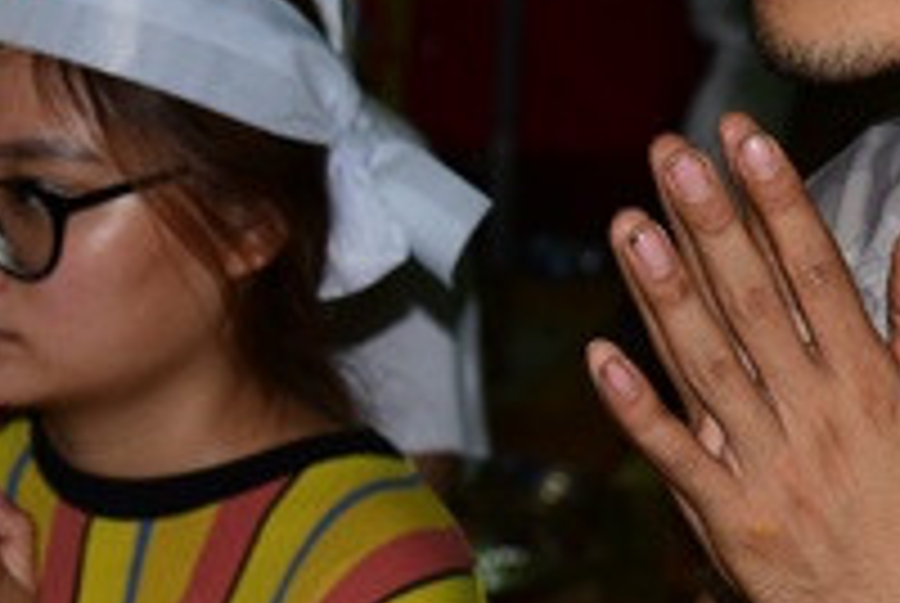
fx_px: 3255
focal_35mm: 130
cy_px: 153
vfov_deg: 10.6
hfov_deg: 15.5
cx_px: 886
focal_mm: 40
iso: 320
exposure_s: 1/60
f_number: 4
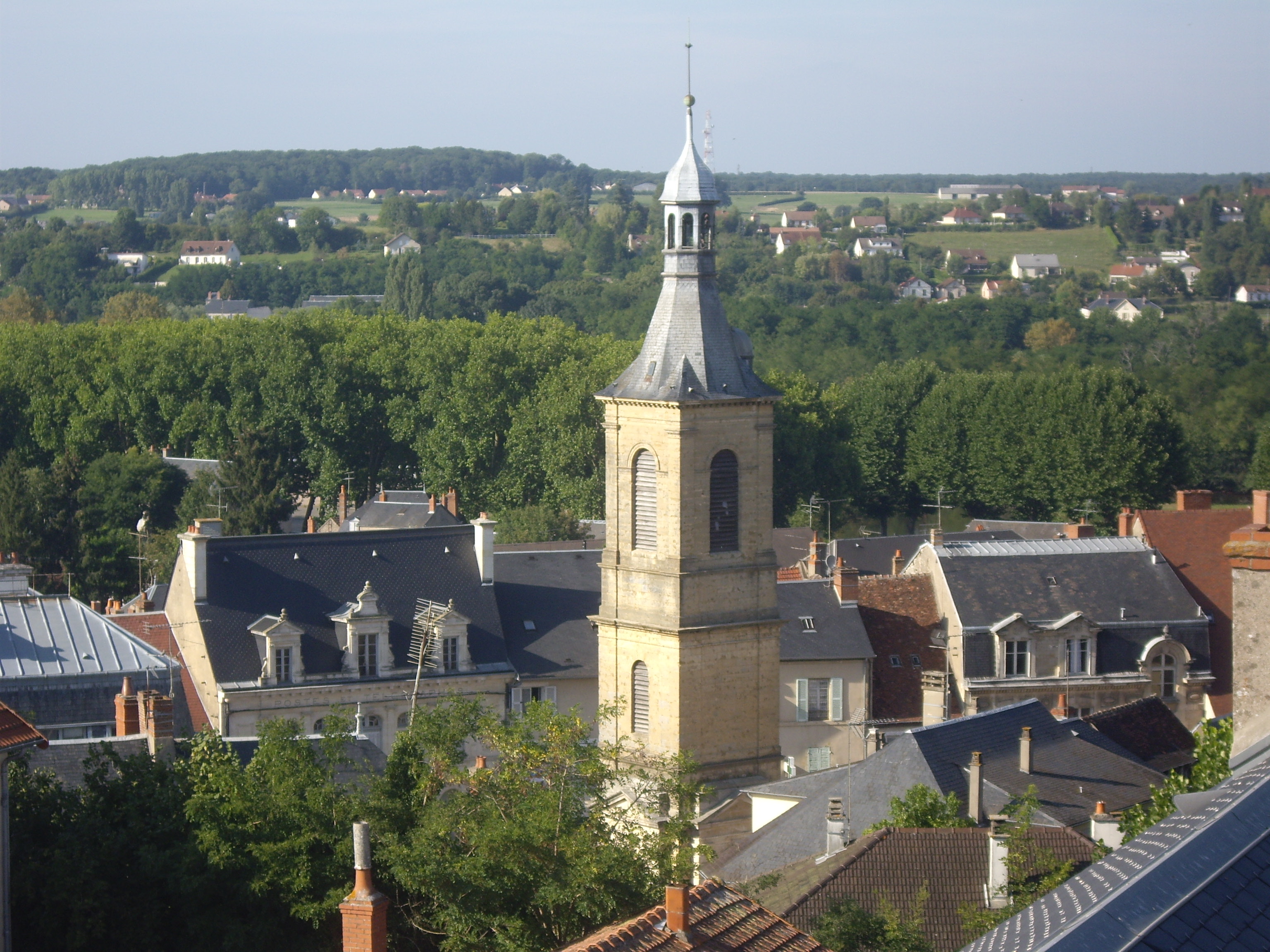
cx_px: 635
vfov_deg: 15.7
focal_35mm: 94
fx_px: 3449
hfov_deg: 20.9
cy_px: 476
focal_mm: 15.3
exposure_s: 1/200
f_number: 4.6
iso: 50
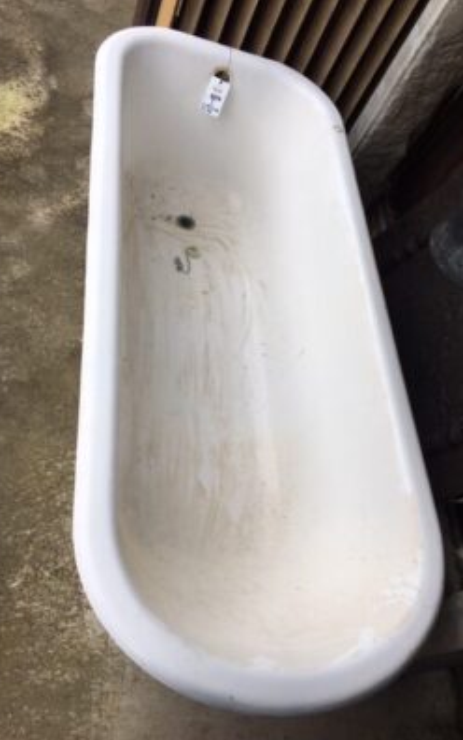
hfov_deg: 40.6
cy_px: 369
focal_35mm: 31
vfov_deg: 61.2
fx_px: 626
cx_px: 250
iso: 25
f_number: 2.2
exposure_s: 1/218
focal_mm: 4.15
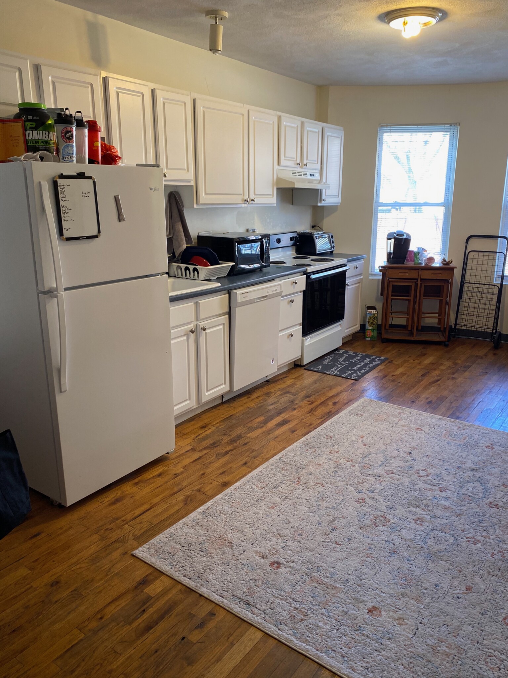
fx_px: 509
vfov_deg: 67.3
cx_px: 254
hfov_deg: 53.1
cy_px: 339
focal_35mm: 26
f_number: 1.8
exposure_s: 1/60
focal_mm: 4.25
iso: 125
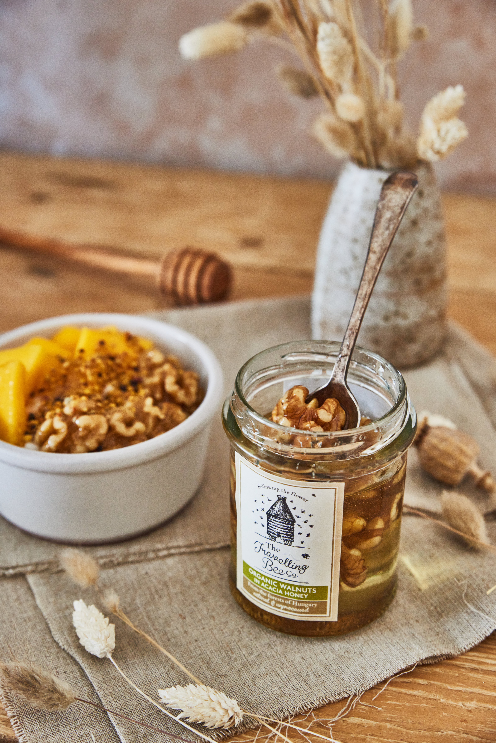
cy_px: 372
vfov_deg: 28.8
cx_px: 248
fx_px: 1445
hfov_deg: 19.5
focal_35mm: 70
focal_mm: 70
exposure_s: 1/6
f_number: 5.6
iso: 200
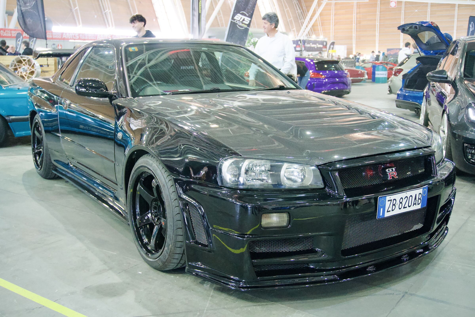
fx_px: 495
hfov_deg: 51.3
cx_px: 238
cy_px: 158
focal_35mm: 38
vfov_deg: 35.5
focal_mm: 25
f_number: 4.5
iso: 6400
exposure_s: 1/160
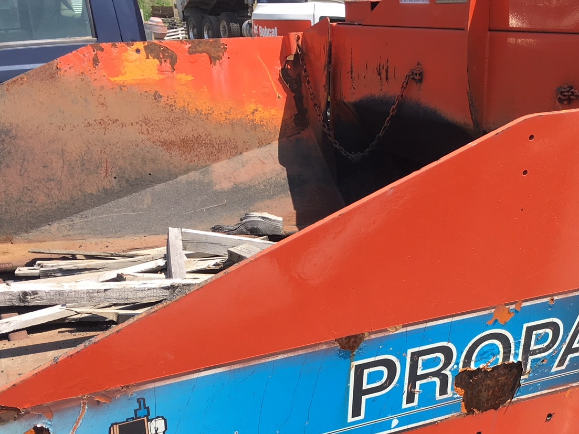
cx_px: 401
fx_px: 886
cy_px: 385
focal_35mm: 53
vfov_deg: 26.6
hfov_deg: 35.7
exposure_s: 1/761
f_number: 2.2
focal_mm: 4.15
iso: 25
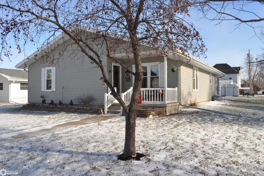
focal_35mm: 30
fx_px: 220
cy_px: 88
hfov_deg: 62.0
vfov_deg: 43.5
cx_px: 132
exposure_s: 1/320
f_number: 9
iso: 200
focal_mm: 20
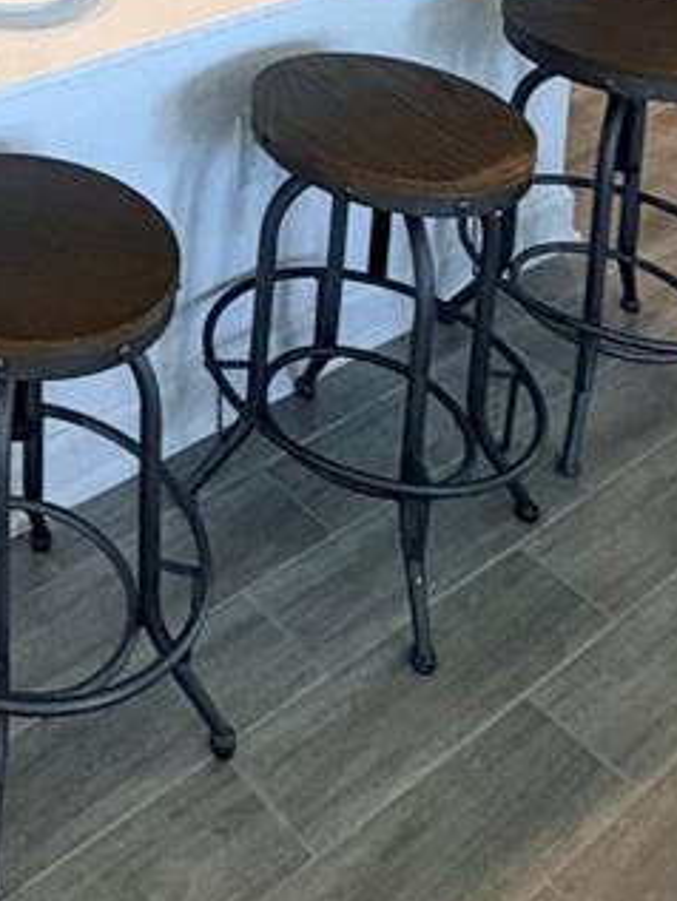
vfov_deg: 27.4
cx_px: -148
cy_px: -384
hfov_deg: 24.7
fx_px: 1381
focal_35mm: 53
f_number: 2.2
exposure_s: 1/120
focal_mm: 2.22
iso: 250
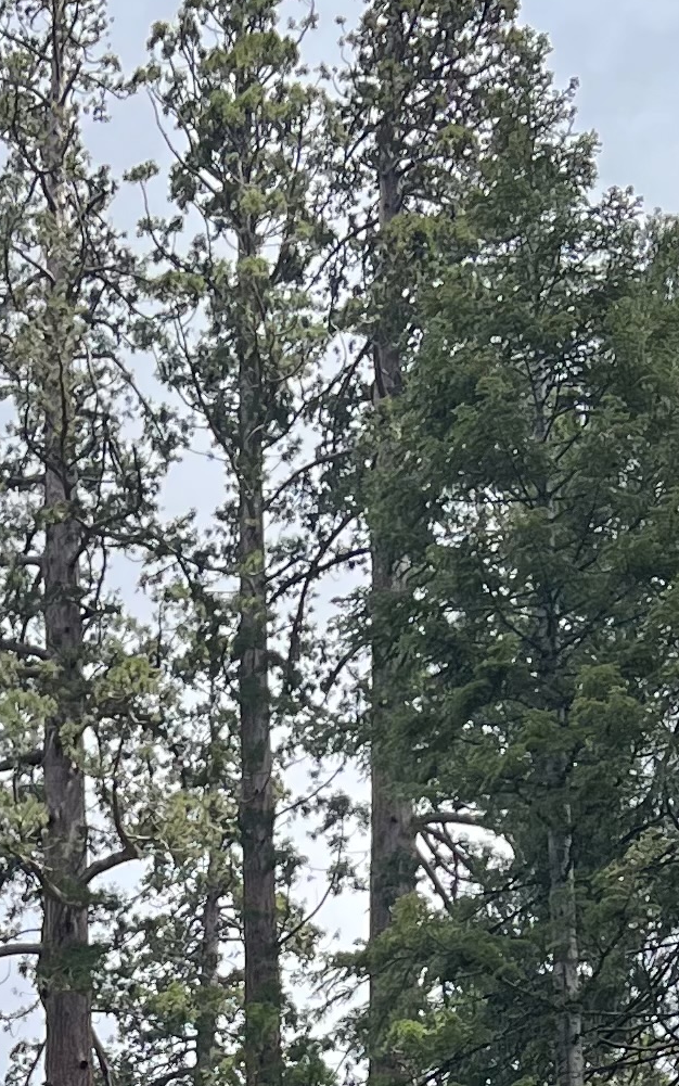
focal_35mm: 111
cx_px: -138
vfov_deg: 16.0
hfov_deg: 11.6
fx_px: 3285
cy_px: 1946
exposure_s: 1/1751
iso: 50
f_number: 1.5
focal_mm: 5.7
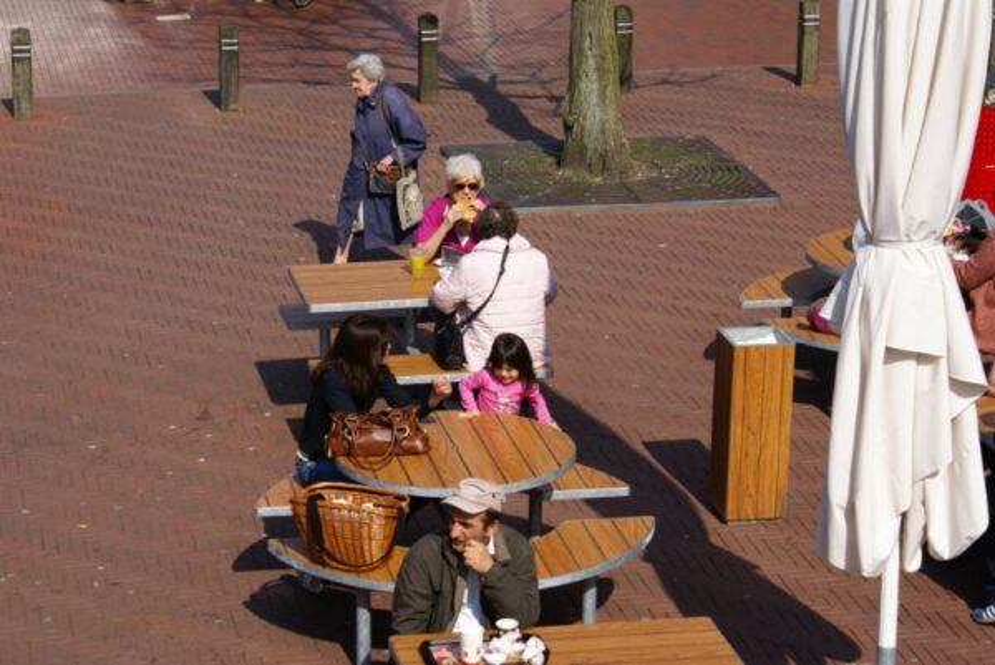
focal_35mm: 105
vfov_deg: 13.1
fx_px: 2904
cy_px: 332
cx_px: 498
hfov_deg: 19.4
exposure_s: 1/160
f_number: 11
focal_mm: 70
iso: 100
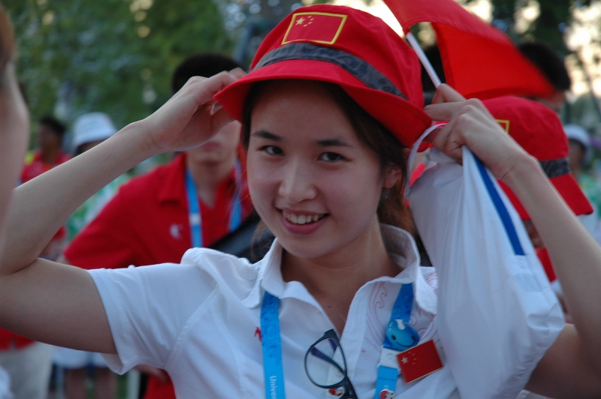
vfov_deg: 13.0
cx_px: 300
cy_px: 200
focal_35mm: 105
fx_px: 1751
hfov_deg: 19.5
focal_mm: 70
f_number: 4.5
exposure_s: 1/30
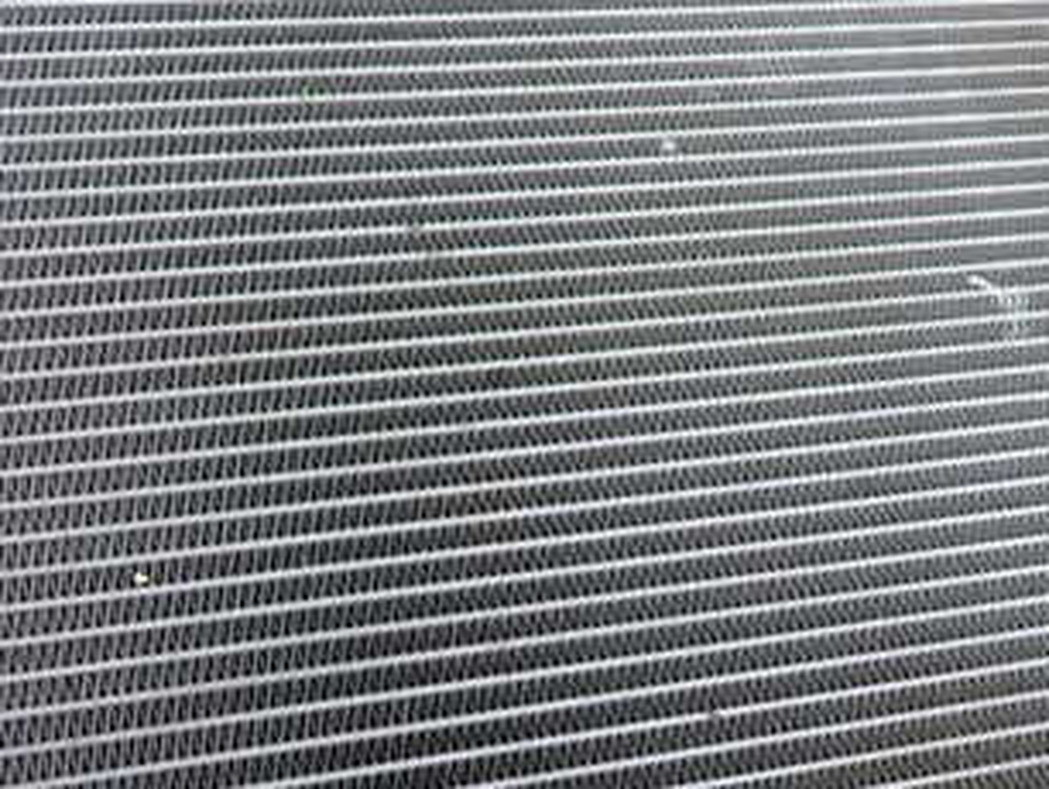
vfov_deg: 29.3
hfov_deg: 37.9
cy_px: 576
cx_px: 782
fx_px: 1486
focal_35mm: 49
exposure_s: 1/125
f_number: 2
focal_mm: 4.5
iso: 100
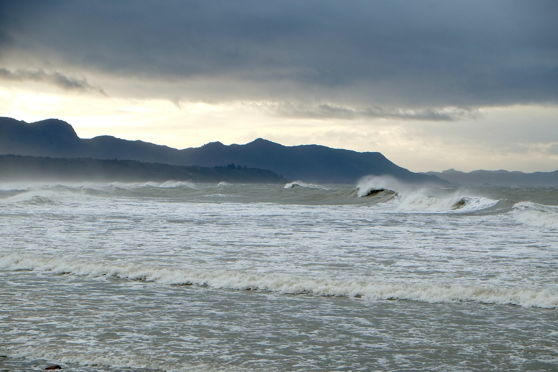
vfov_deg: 16.5
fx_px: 1287
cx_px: 279
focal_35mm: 83
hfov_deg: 24.5
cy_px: 186
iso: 400
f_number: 5.6
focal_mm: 55
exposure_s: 1/400
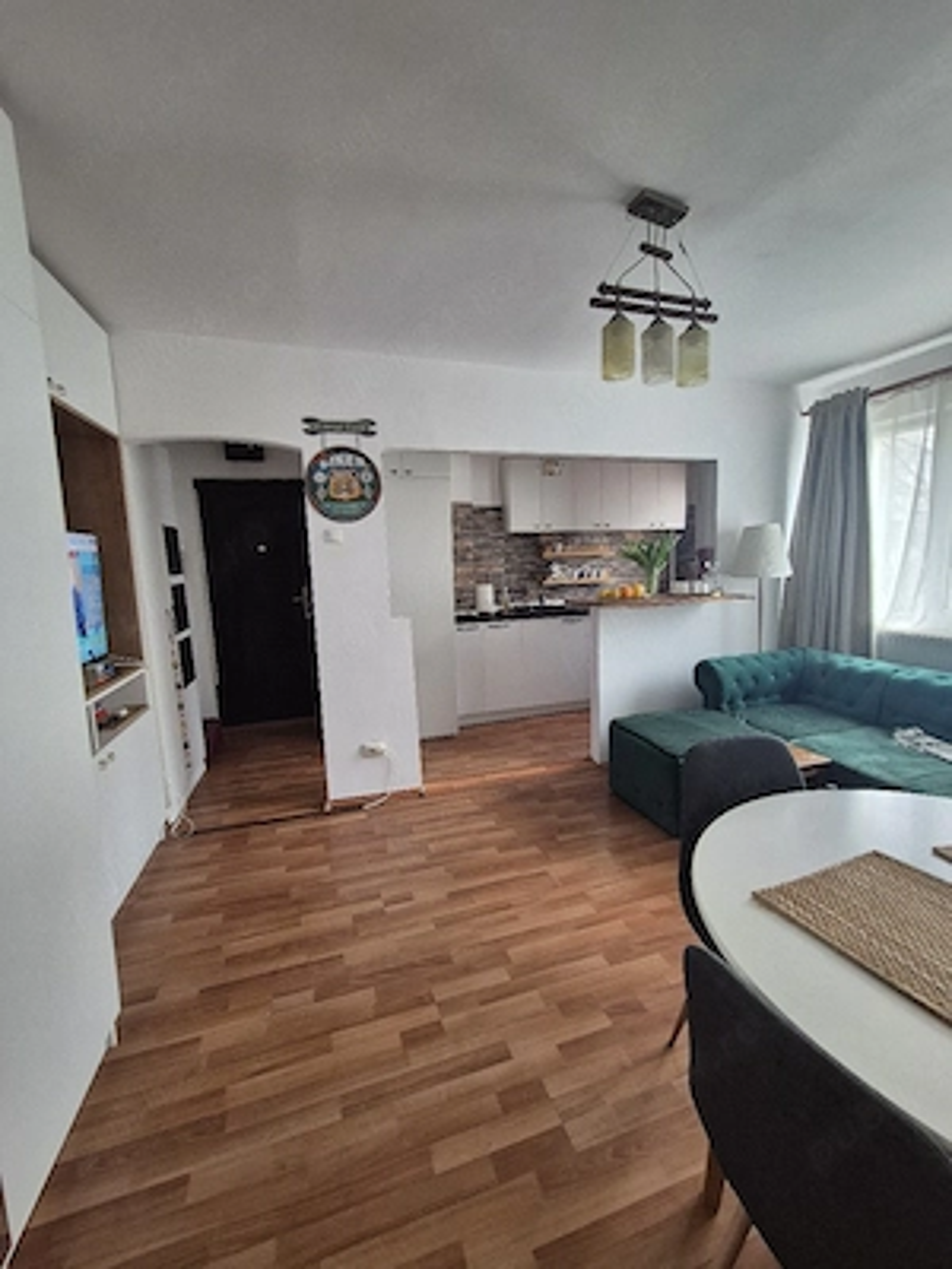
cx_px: 476
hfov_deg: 89.9
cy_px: 634
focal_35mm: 13
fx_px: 477
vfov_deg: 106.2
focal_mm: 2.2
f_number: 2.2
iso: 500
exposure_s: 1/50
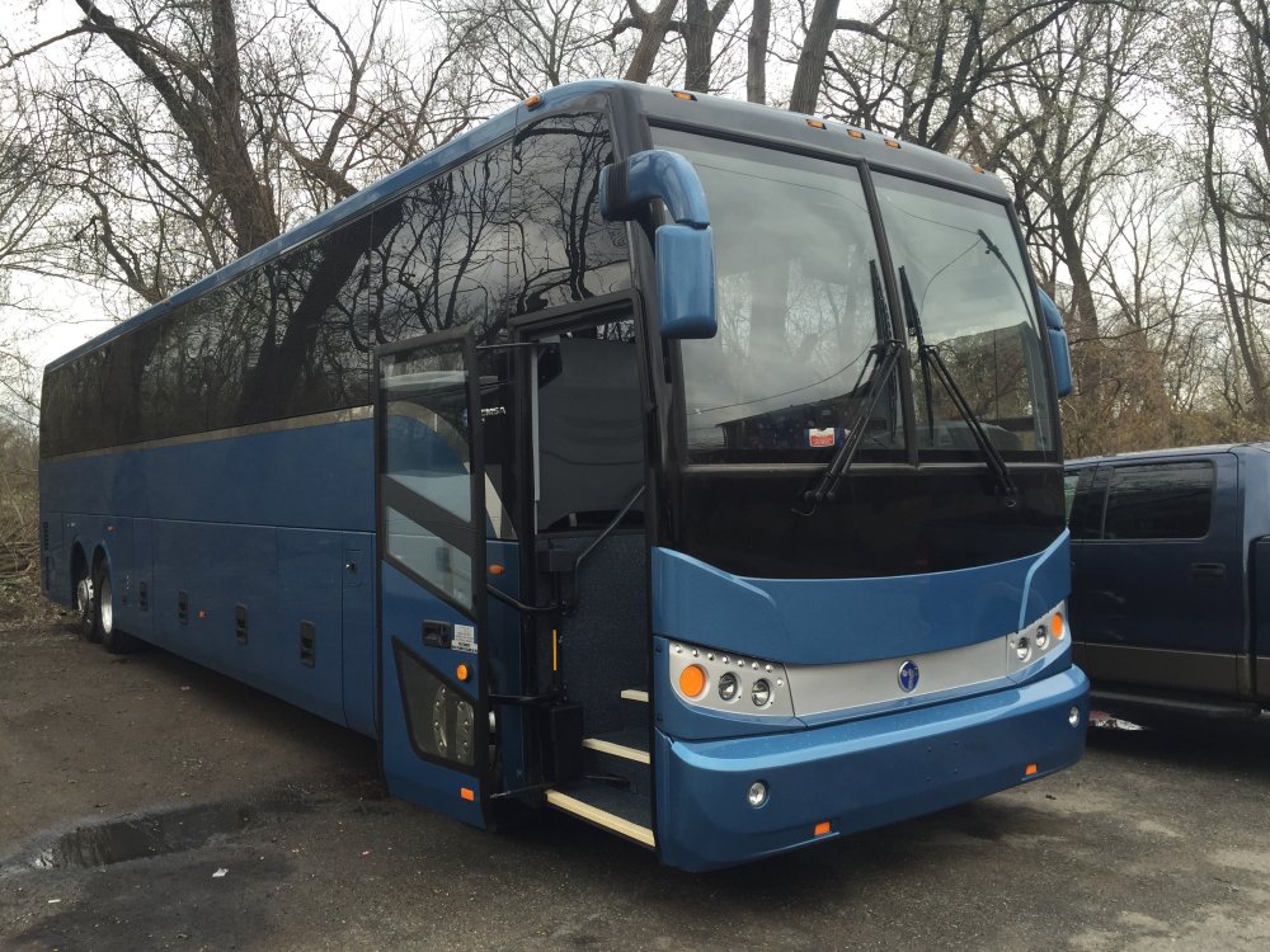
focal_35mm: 29
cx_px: 635
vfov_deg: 48.2
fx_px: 1064
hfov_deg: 61.7
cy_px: 476
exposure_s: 1/353
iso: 32
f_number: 2.2
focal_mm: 4.15
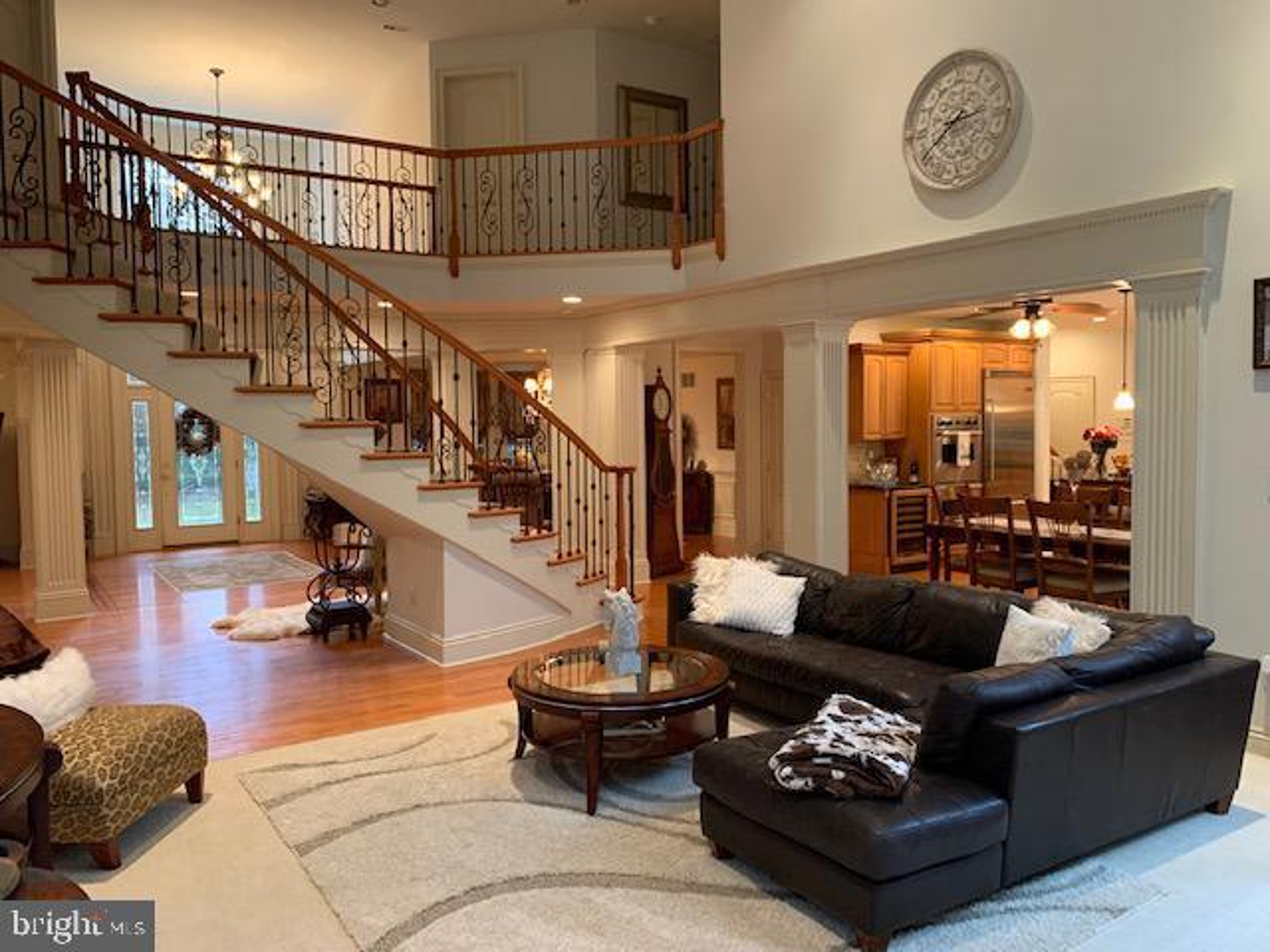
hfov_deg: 67.3
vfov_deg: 53.1
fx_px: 954
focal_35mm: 26
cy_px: 476
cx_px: 635
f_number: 1.8
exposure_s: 1/60
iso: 250
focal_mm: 4.25
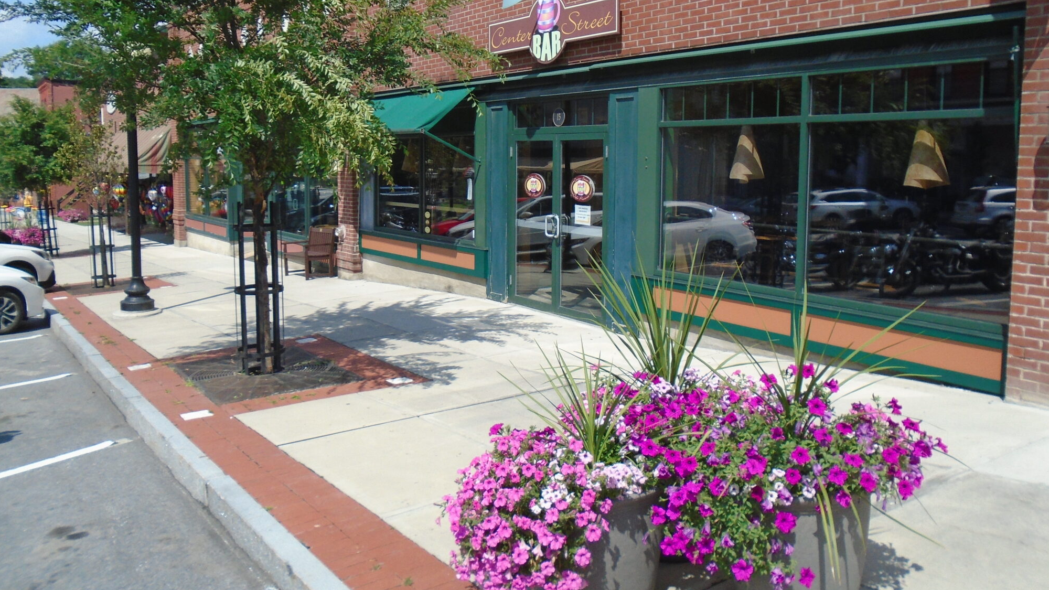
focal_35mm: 29
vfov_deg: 40.0
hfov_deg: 66.1
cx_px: 527
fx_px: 807
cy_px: 230
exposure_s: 1/250
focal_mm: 4.6
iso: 160
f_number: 8
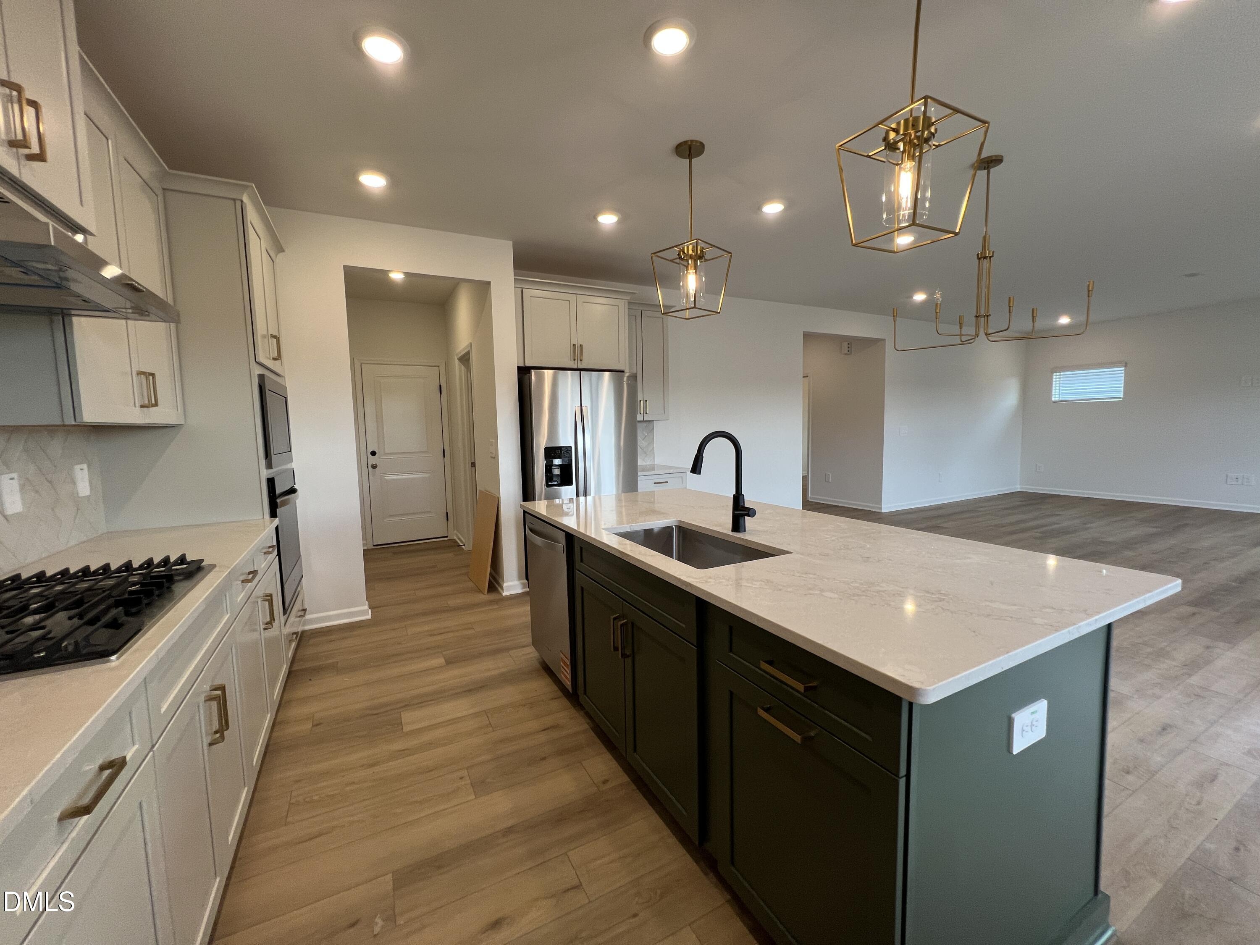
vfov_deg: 89.9
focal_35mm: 13
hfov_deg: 106.2
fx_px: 473
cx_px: 630
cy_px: 472
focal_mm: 1.57
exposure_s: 1/120
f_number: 1.8
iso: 100
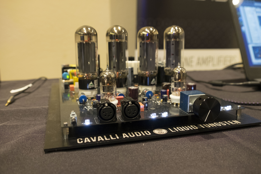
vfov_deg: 41.1
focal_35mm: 32
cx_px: 130
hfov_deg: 58.7
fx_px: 232
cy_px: 87
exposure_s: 1/25
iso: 3200
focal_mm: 21.6
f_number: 4.5
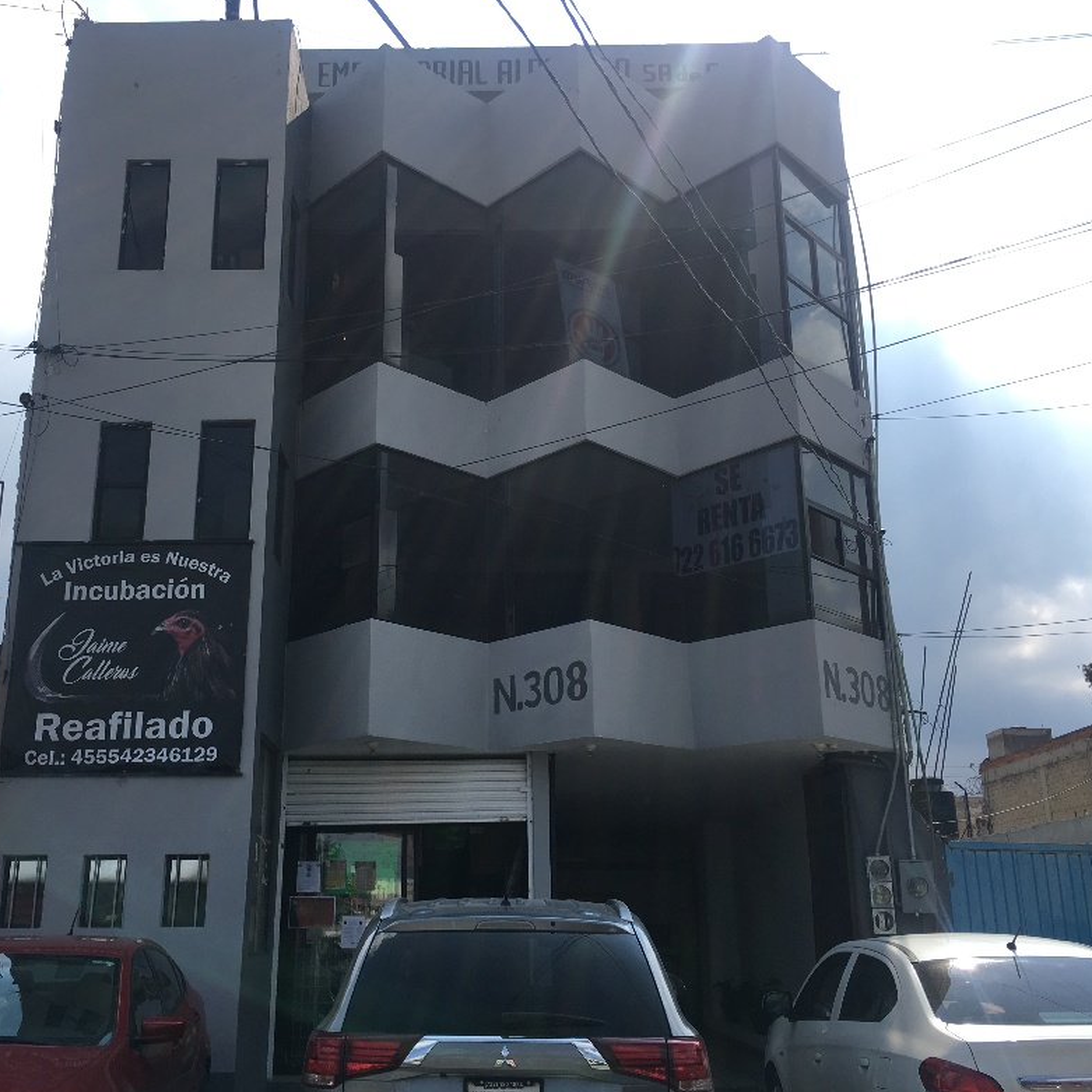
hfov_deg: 47.1
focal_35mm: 35
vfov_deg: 47.2
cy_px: 544
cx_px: 464
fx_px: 1249
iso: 25
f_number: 2.2
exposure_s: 1/1425
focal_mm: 4.15
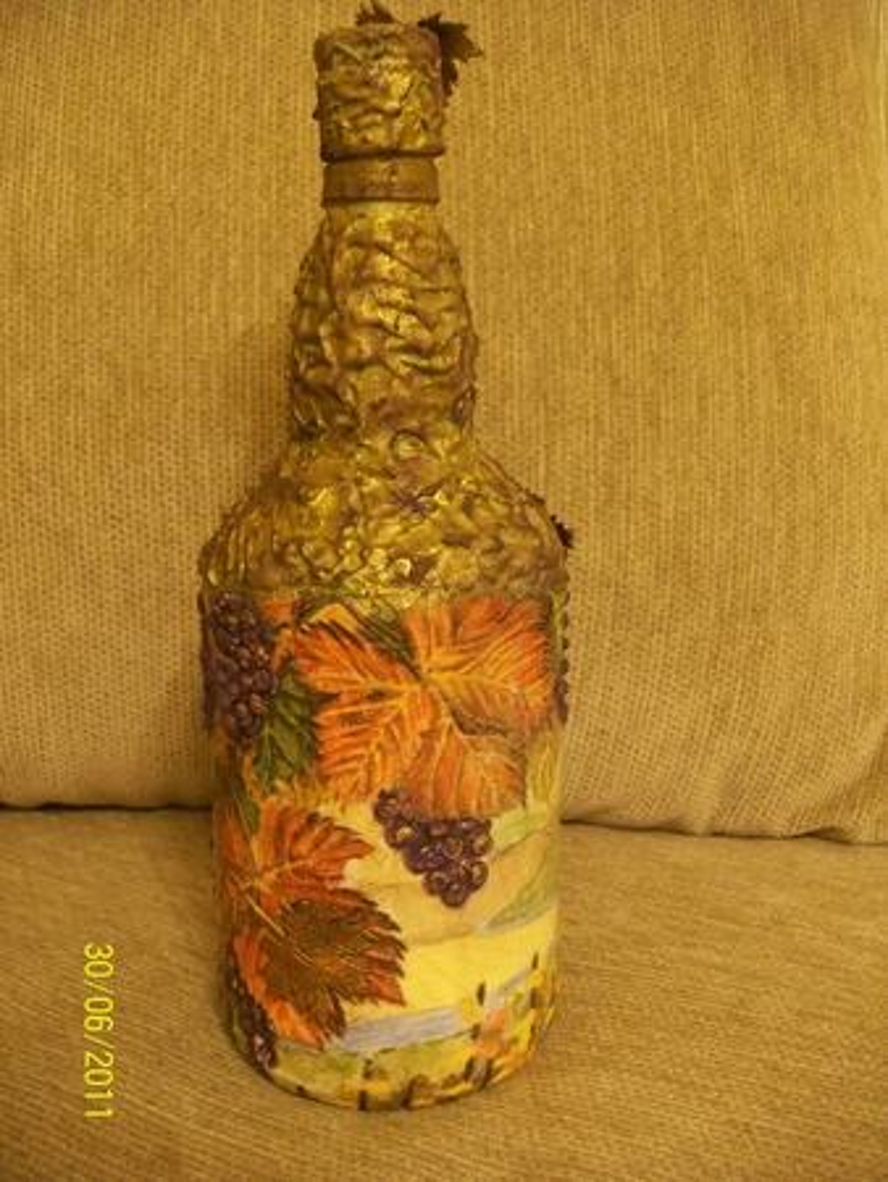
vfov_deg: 53.9
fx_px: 1162
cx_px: 444
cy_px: 591
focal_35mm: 34
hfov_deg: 41.8
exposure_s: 1/8
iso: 200
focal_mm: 6.1
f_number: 2.7
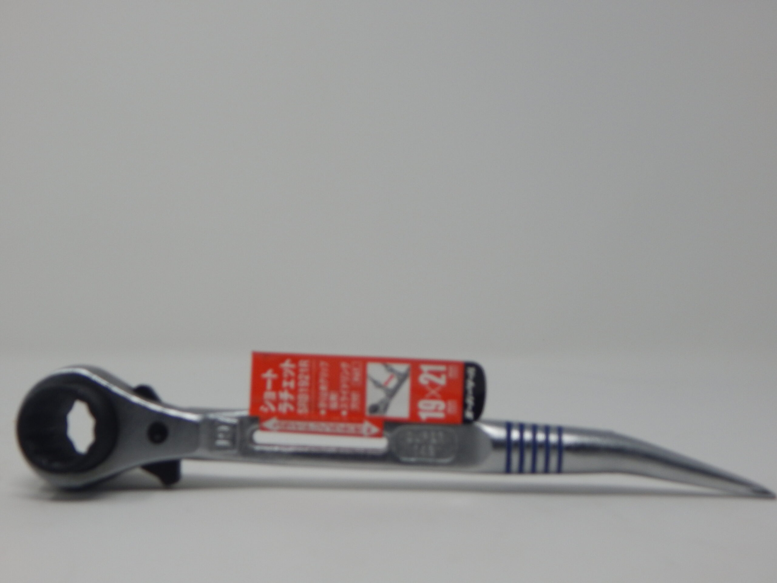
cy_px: 292
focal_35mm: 54
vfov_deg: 27.0
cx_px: 388
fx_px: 1212
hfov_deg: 35.5
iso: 125
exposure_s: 1/125
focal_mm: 9.7
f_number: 3.8
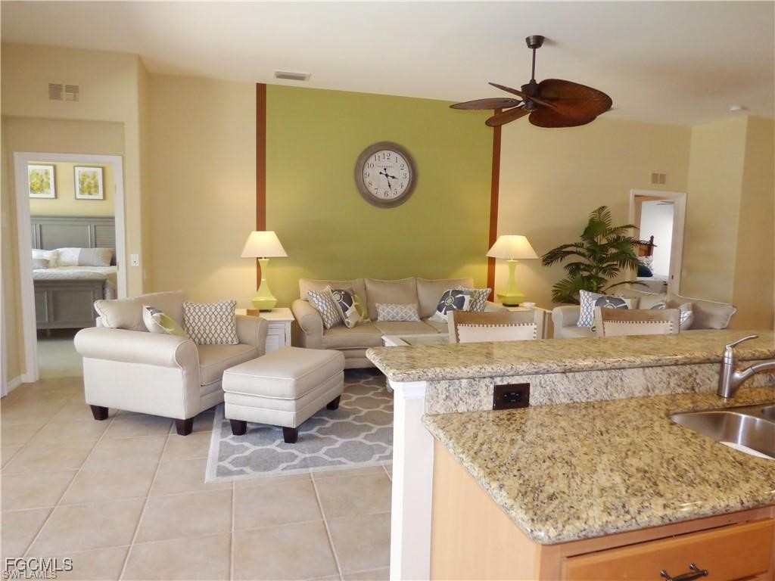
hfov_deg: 73.9
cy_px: 290
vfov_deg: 58.9
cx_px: 388
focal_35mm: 23
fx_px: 515
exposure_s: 1/60
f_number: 3.5
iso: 400
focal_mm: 4.11
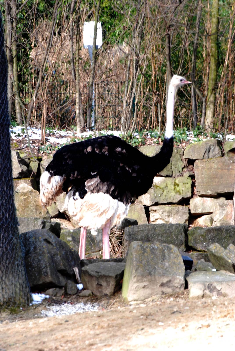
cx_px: 118
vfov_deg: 4.6
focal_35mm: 450
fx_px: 4394
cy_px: 176
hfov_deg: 3.1
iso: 1600
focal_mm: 300
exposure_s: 1/160
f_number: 9
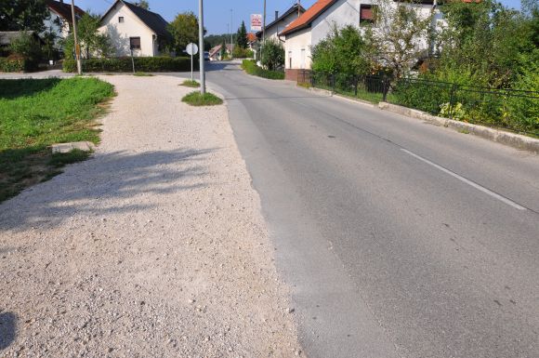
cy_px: 179
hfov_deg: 67.5
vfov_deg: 47.8
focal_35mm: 27
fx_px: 404
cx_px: 270
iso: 200
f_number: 10
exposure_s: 1/400
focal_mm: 18
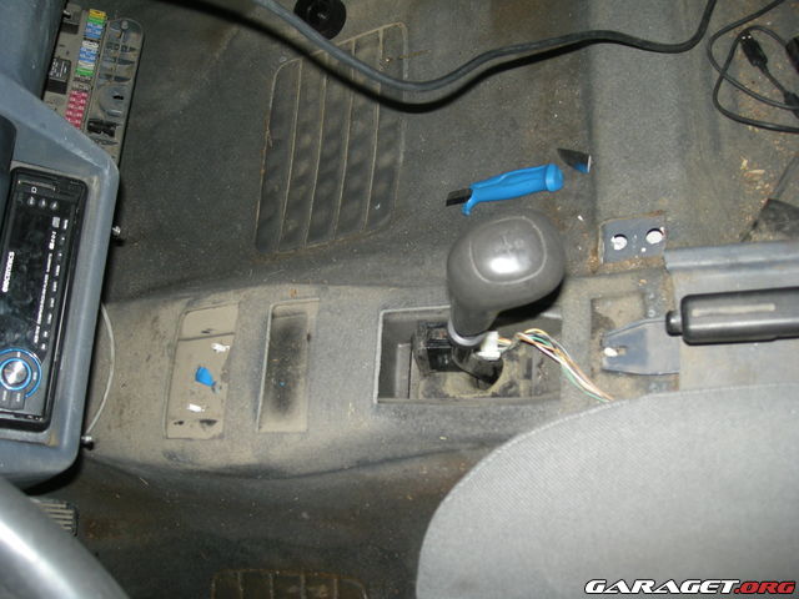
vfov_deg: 40.7
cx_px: 400
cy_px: 300
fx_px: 808
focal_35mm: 35
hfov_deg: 52.6
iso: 61
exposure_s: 1/60
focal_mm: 5.7
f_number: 2.8
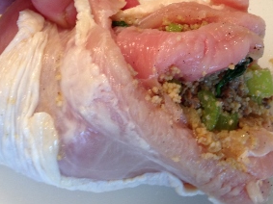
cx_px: 138
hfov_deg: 34.4
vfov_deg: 25.8
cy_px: 50
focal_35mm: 56
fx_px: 441
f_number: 2.4
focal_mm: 4.12
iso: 100
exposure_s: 1/20
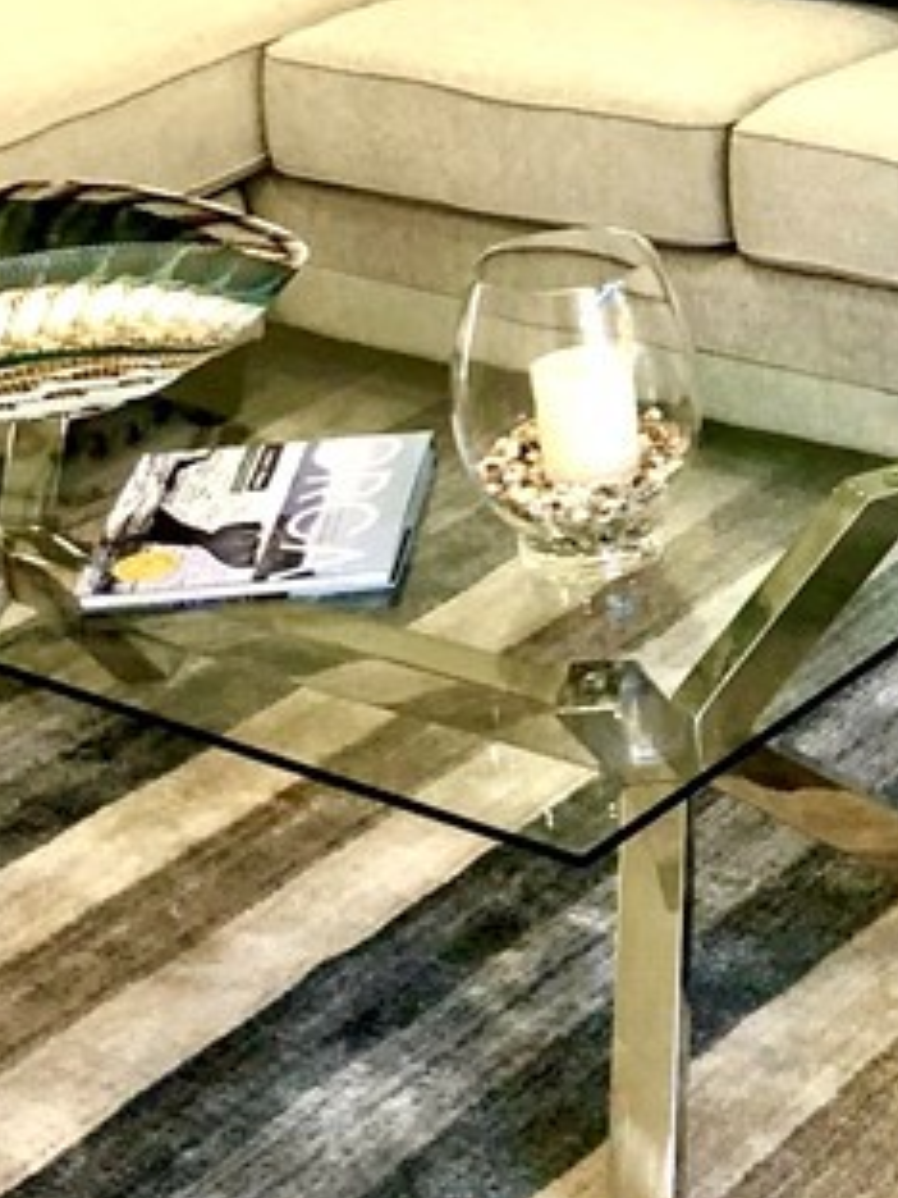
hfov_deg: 14.8
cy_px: 27
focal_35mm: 92
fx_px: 3182
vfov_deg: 20.7
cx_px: 1389
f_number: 1.8
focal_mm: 3.99
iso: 25
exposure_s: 1/30
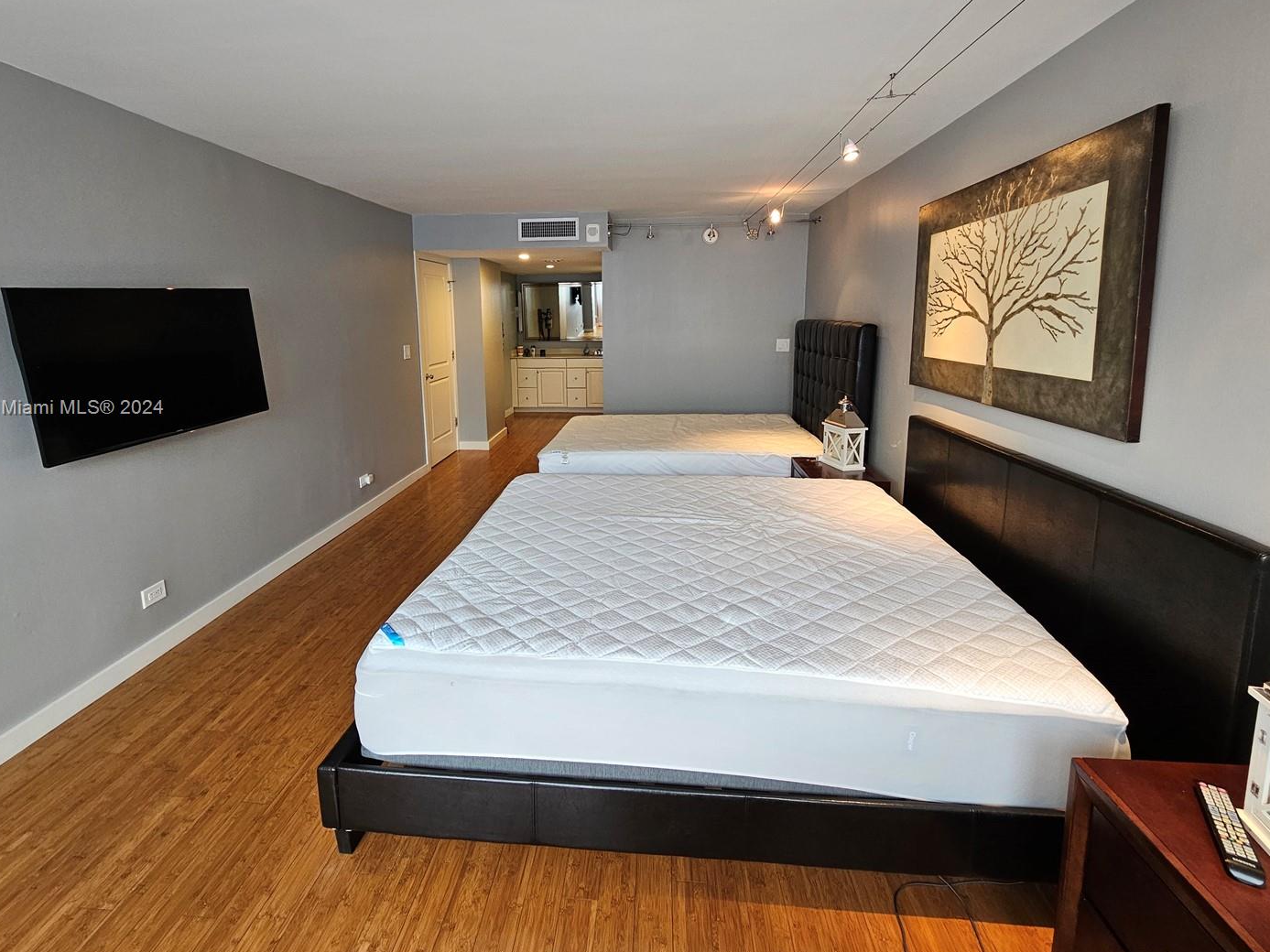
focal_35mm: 15
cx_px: 603
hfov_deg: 98.1
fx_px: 550
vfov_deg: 81.3
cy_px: 409
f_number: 2.2
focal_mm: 2.2
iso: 160
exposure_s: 1/60
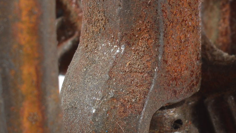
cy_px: -70
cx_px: 188
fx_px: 2097
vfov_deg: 3.6
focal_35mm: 335
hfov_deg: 6.4
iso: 100
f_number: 11
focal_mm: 55
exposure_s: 1/160
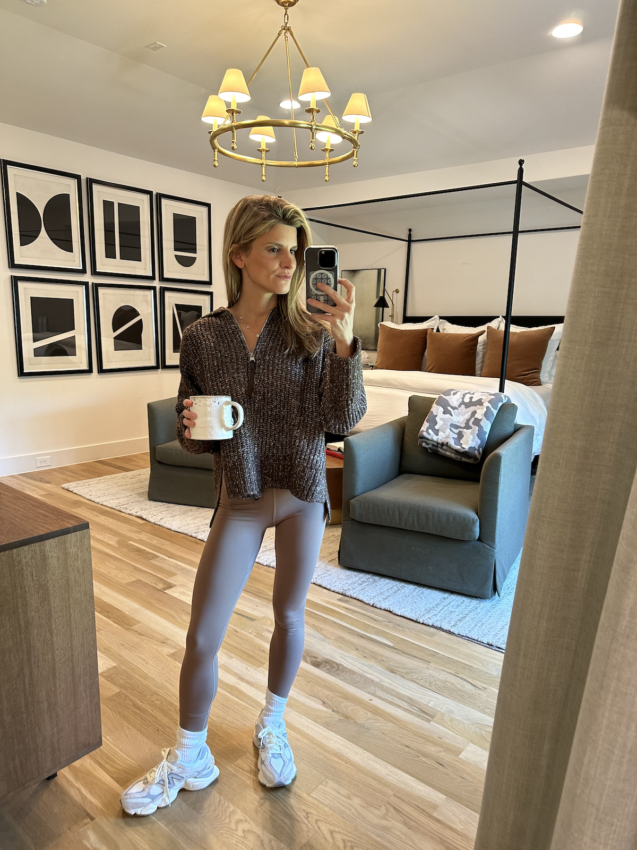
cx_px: 318
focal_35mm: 24
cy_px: 425
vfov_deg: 71.6
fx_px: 589
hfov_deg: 56.8
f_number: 1.78
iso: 160
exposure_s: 1/60
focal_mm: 6.86
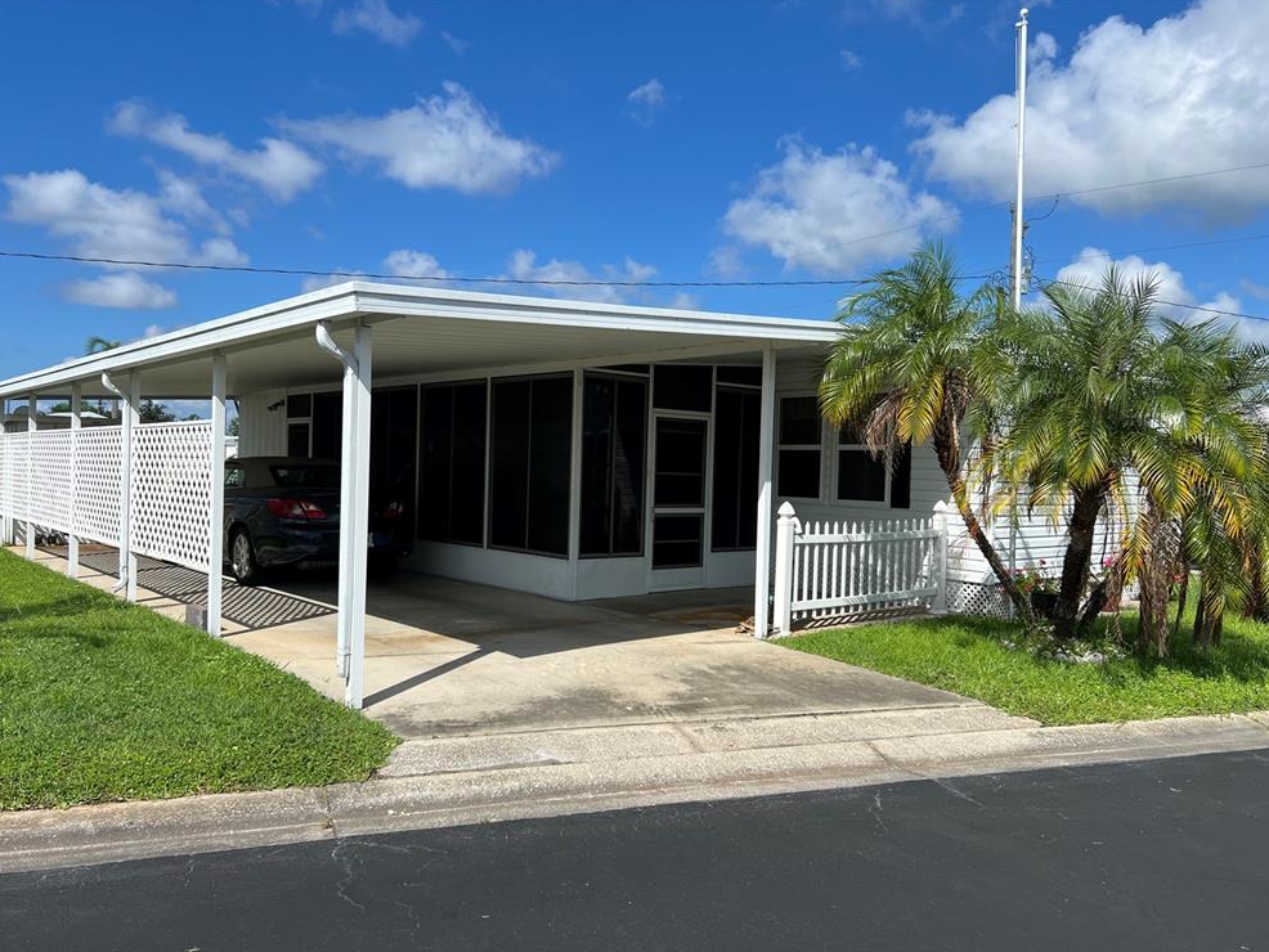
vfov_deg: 51.4
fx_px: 990
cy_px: 489
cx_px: 616
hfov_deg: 65.3
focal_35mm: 27
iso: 50
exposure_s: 1/5587
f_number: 1.5
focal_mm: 5.7
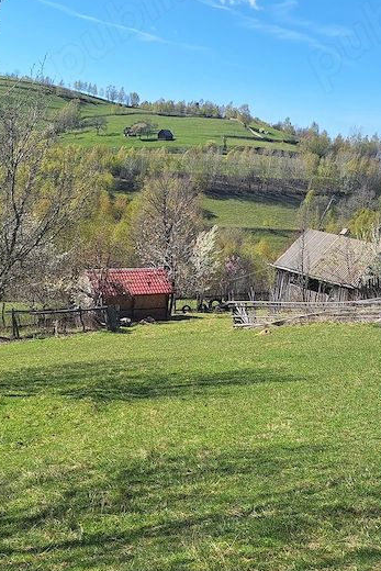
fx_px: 730
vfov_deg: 42.7
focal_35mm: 46
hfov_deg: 28.7
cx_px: 295
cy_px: 291
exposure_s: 1/2273
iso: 40
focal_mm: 5.54
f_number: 1.8
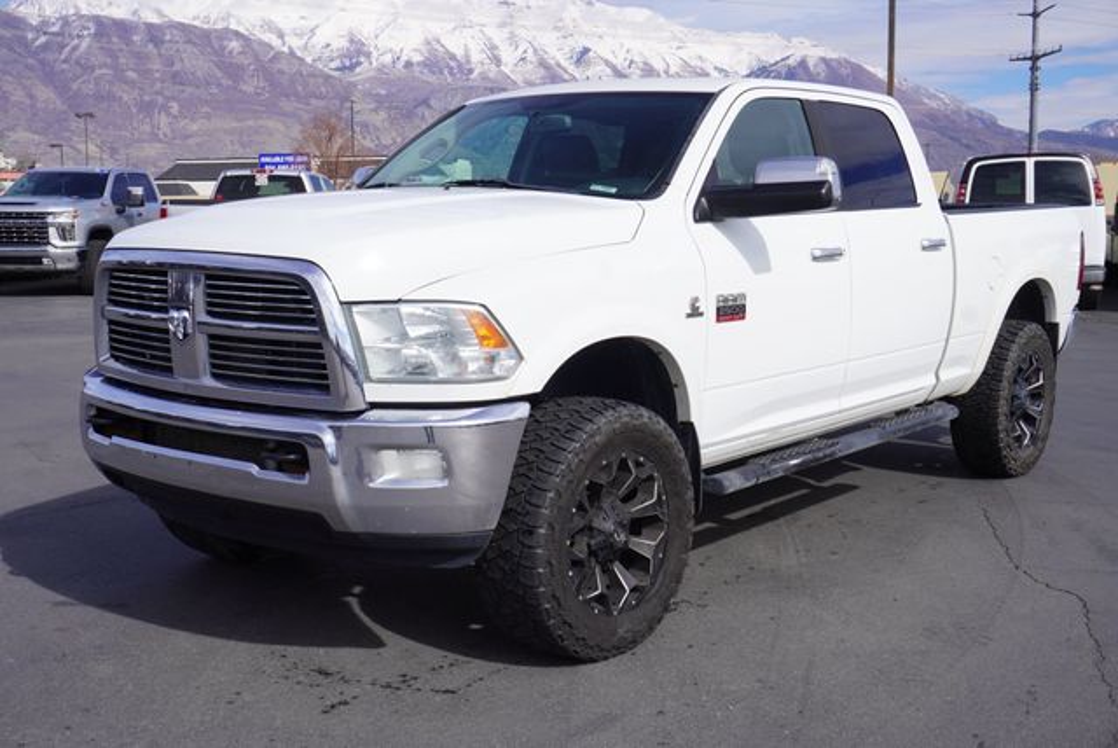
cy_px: 374
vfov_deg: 32.0
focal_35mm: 42
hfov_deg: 46.4
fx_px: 1305
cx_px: 559
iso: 100
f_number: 11
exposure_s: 1/200
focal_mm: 28
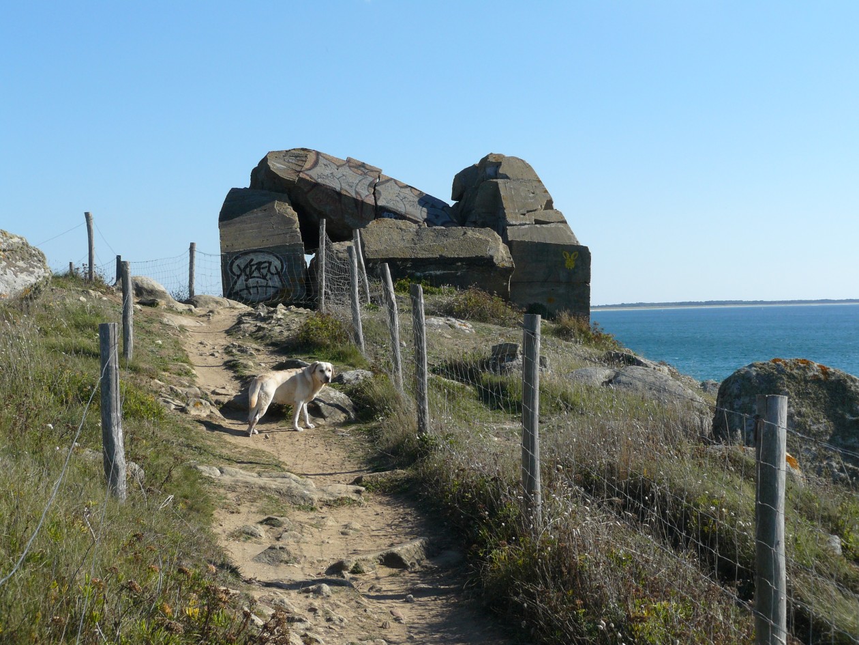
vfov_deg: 25.2
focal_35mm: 58
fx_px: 1439
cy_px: 322
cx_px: 430
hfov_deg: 33.2
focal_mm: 9.6
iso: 100
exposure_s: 1/320
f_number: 5.6
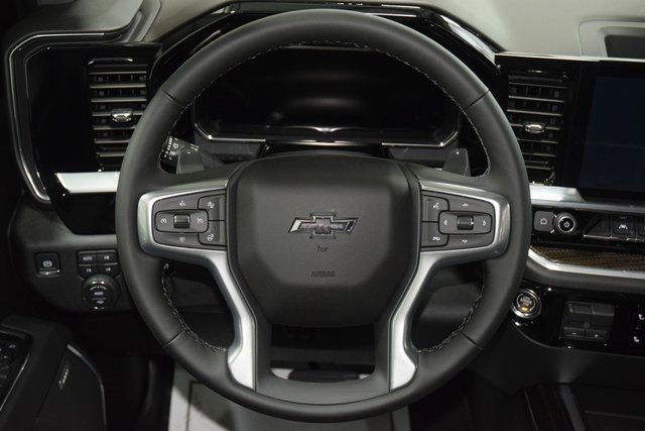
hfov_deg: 42.3
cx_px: 322
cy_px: 216
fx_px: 833
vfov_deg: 29.0
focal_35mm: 46
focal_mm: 31
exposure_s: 1/50
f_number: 4
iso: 2500
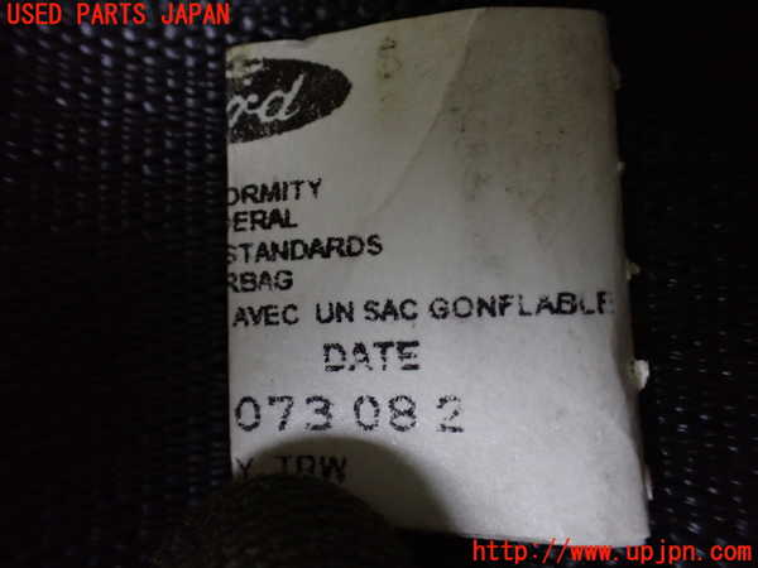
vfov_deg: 46.8
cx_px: 379
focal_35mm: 30
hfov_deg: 60.0
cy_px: 284
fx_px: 657
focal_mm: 5.4
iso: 800
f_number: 2.3
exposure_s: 1/60
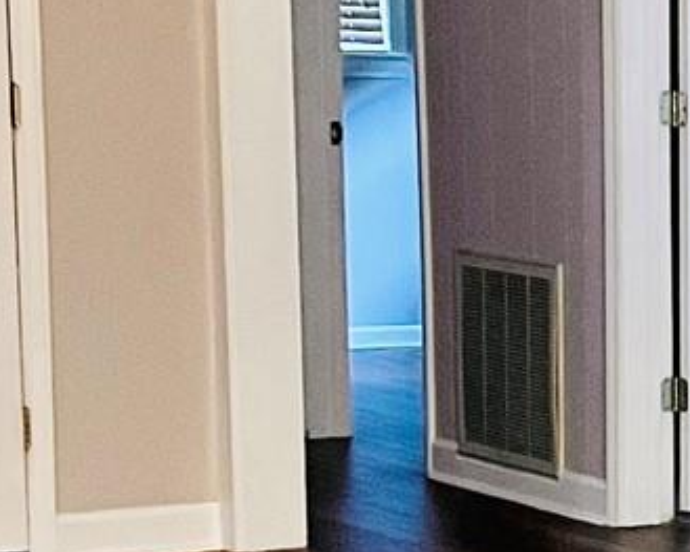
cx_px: 1328
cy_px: 560
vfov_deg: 9.7
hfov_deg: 11.2
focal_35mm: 158
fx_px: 3226
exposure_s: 1/60
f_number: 1.5
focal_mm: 5.7
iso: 200
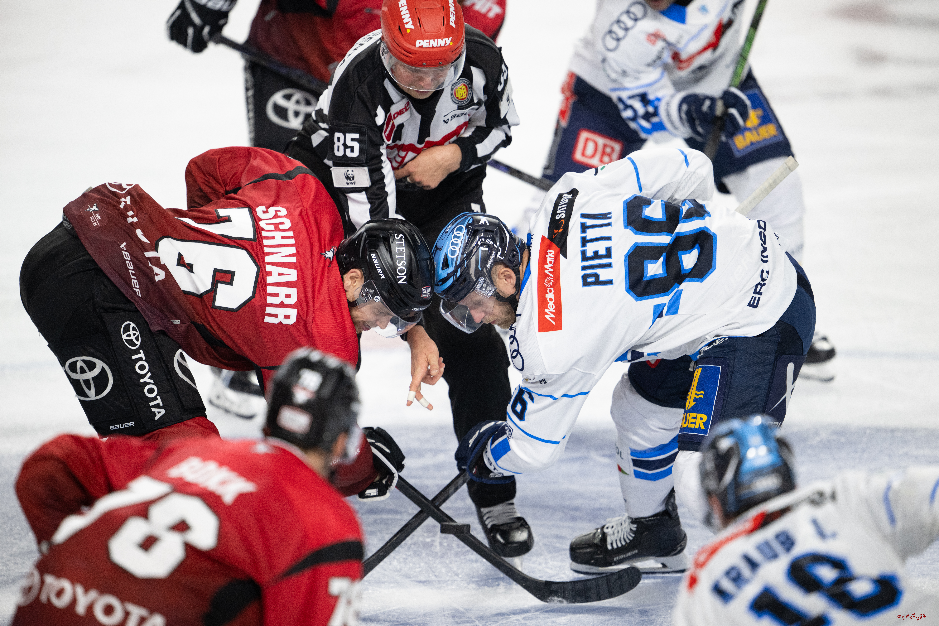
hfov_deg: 5.2
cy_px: 313
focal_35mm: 400
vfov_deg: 3.4
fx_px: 10433
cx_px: 470
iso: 1600
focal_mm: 400
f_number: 3.2
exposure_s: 1/1000
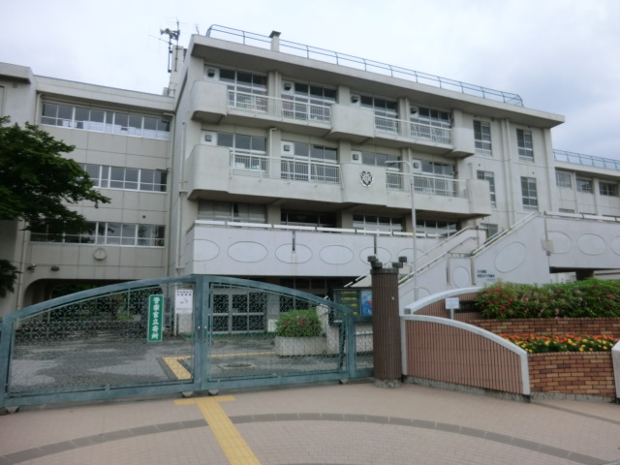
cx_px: 310
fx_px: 430
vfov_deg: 56.8
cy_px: 232
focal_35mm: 24
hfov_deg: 71.6
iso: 80
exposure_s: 1/200
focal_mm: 4.3
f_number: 3.2
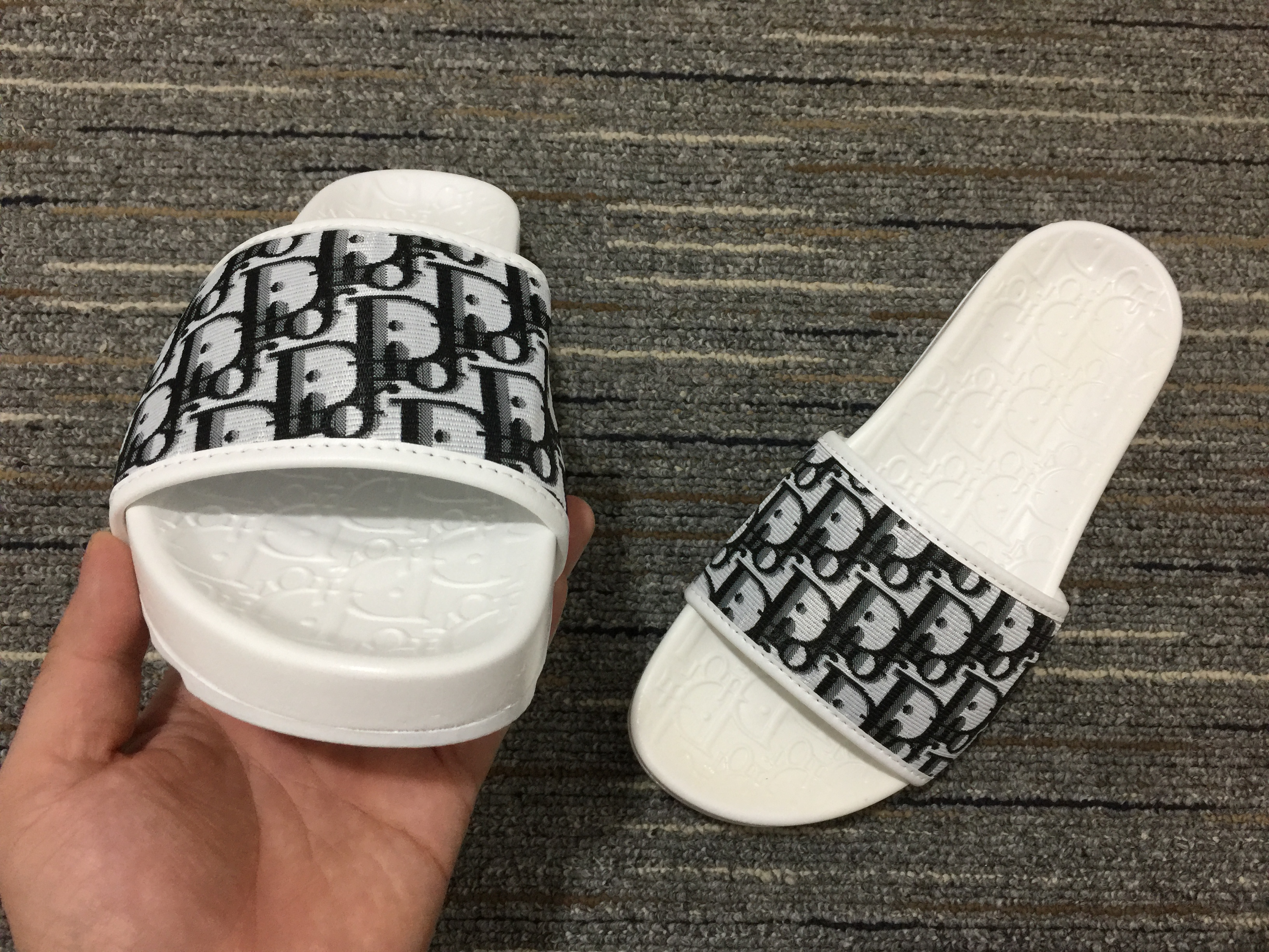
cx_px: 634
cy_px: 476
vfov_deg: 48.2
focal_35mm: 29
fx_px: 1063
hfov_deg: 61.7
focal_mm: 4.15
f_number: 2.2
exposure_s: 1/33
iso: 64
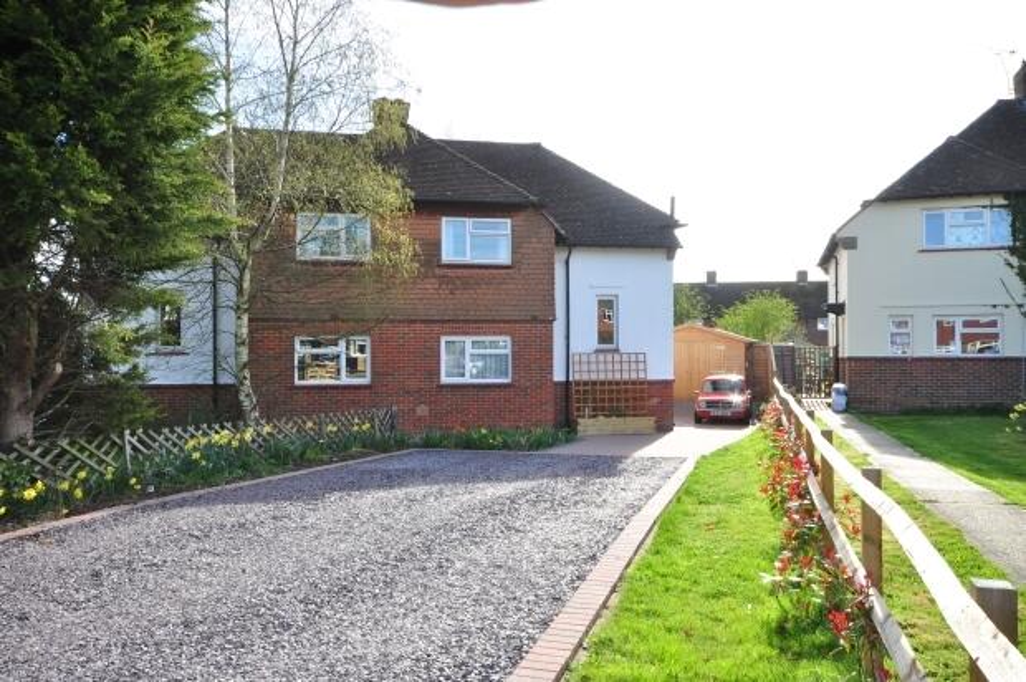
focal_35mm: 30
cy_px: 341
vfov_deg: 43.5
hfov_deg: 62.0
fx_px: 854
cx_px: 513
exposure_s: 1/40
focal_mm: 20
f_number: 11
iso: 200
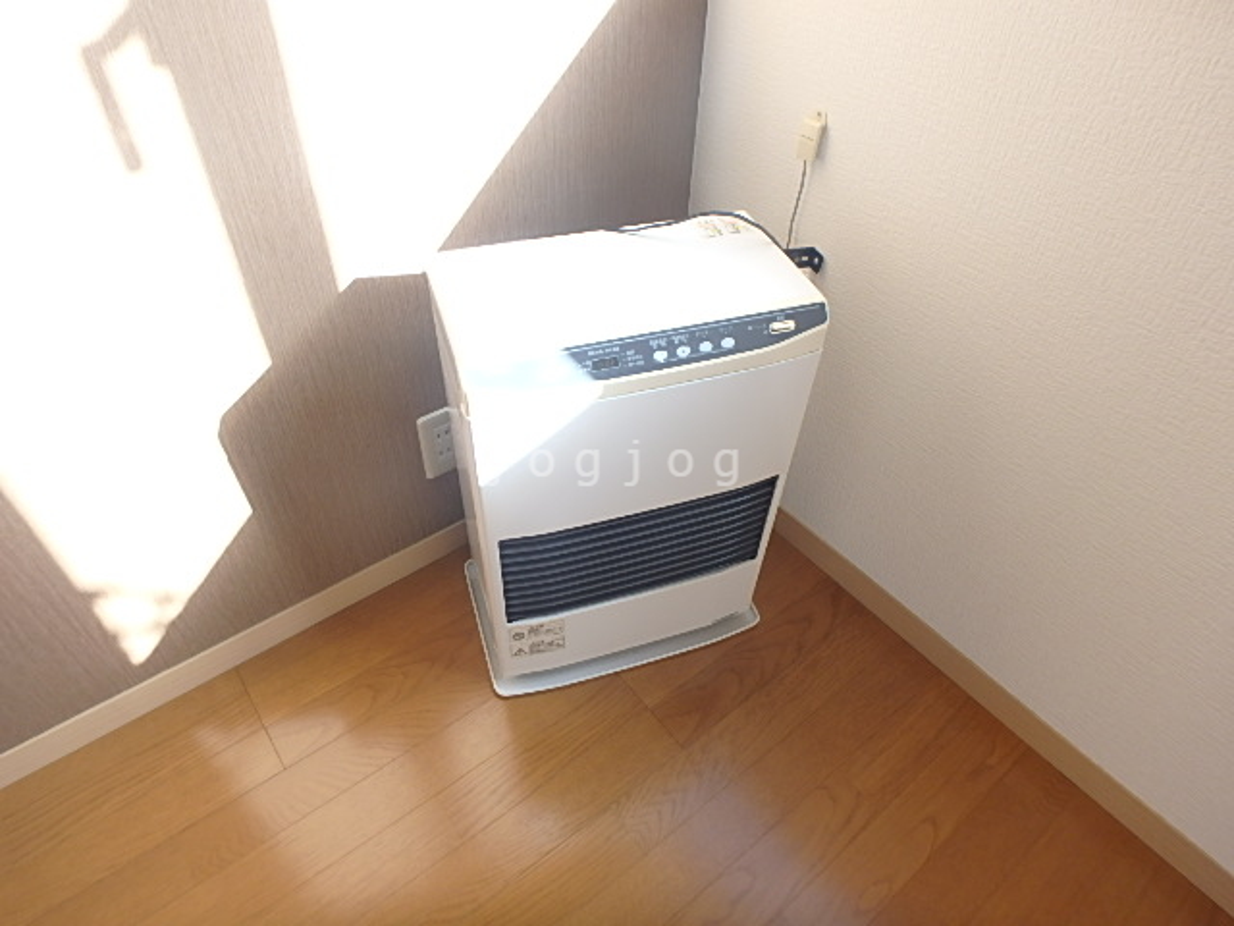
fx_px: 749
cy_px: 463
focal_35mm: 21
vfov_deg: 63.4
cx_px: 617
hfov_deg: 79.0
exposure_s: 1/80
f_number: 3.5
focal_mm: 3.7
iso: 125
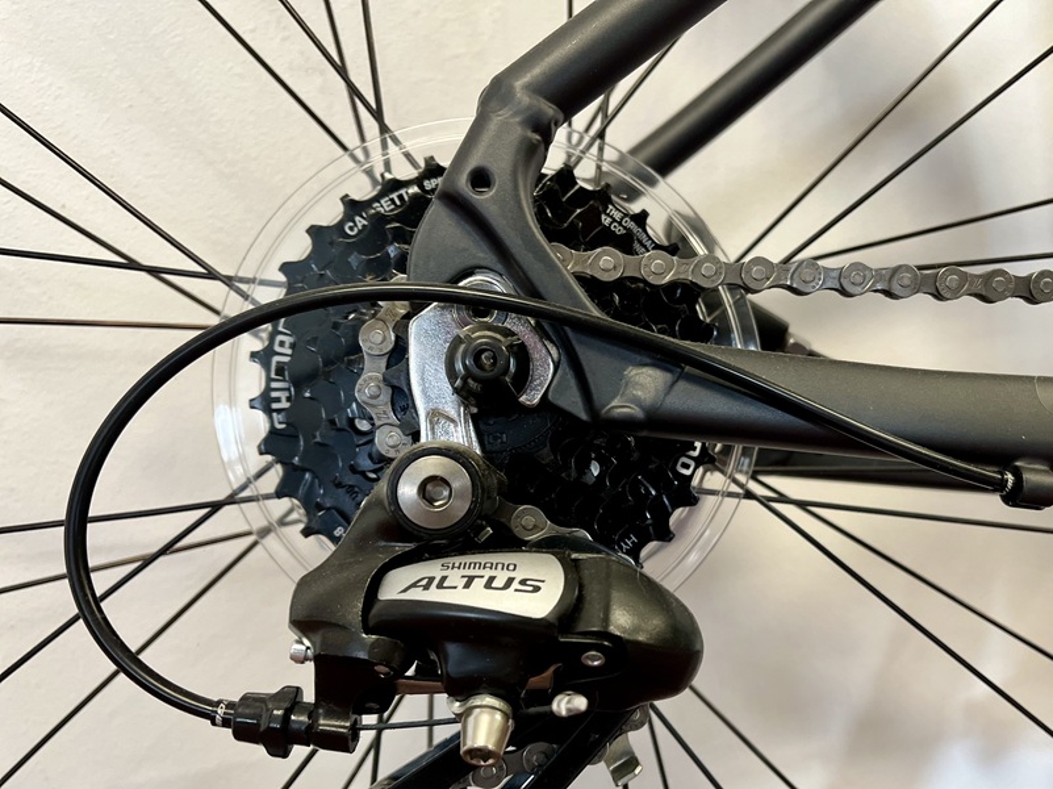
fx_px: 791
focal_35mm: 26
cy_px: 394
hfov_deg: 67.3
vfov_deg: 53.0
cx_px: 526
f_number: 1.6
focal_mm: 5.1
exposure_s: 1/50
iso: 160
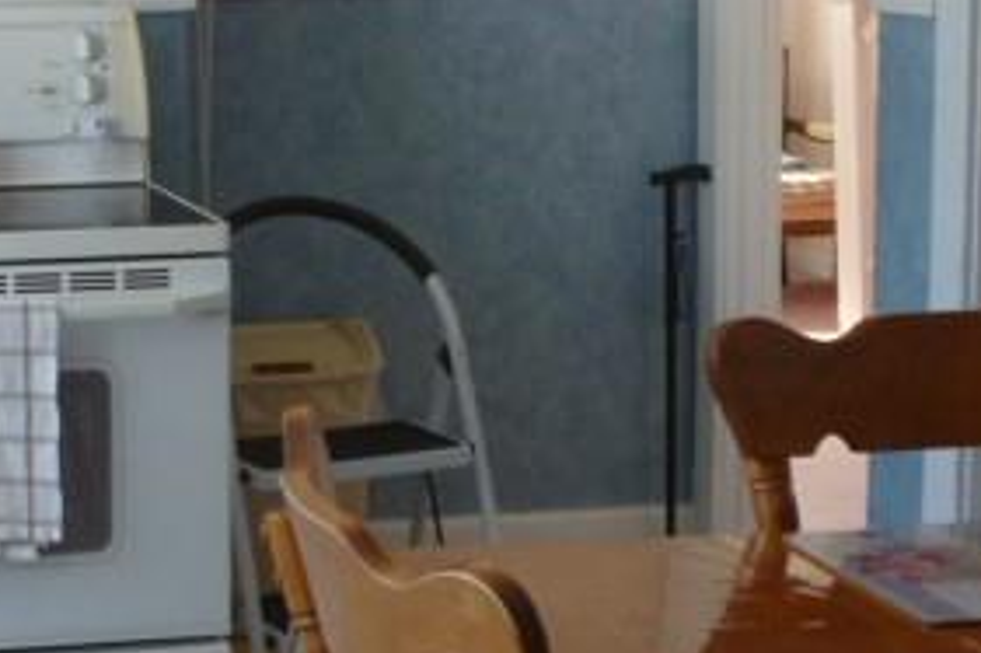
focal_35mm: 83
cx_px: 84
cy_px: 217
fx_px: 2260
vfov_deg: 16.4
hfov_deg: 23.8
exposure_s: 1/30
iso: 200
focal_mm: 6.3
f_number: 3.5
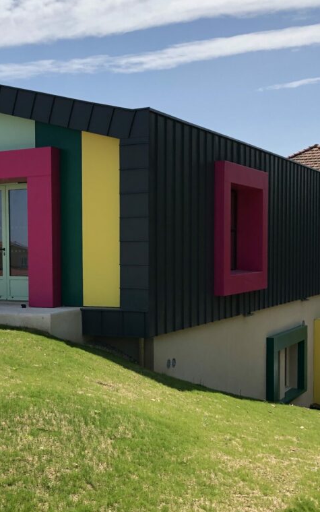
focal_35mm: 40
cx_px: 20
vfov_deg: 49.3
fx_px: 558
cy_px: 257
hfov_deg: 30.3
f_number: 1.8
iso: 20
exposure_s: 1/2183
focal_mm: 4
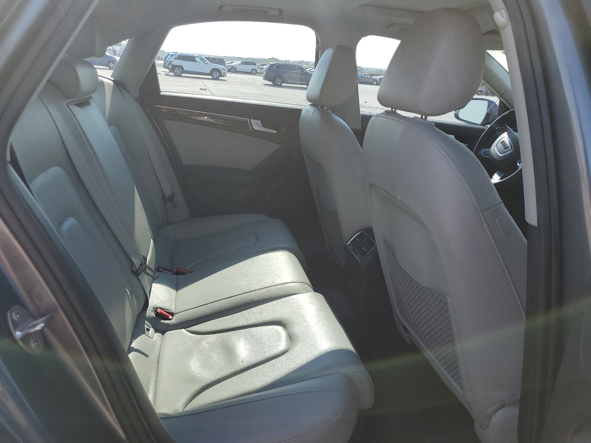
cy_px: 222
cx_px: 296
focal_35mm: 26
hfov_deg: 67.3
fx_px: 444
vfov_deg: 53.1
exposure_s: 1/1111
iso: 50
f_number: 1.5
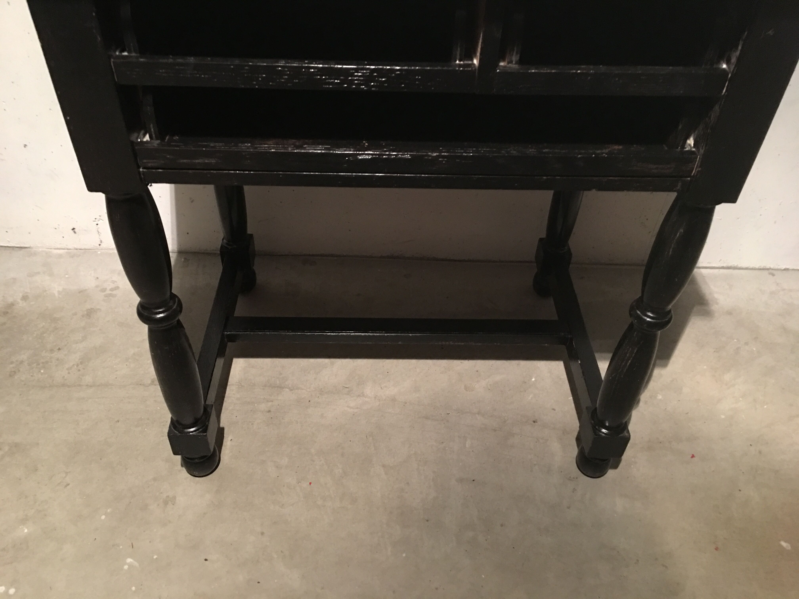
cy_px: 300
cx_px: 400
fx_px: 669
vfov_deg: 48.2
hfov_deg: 61.7
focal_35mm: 29
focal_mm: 4.15
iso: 160
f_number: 2.2
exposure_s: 1/4
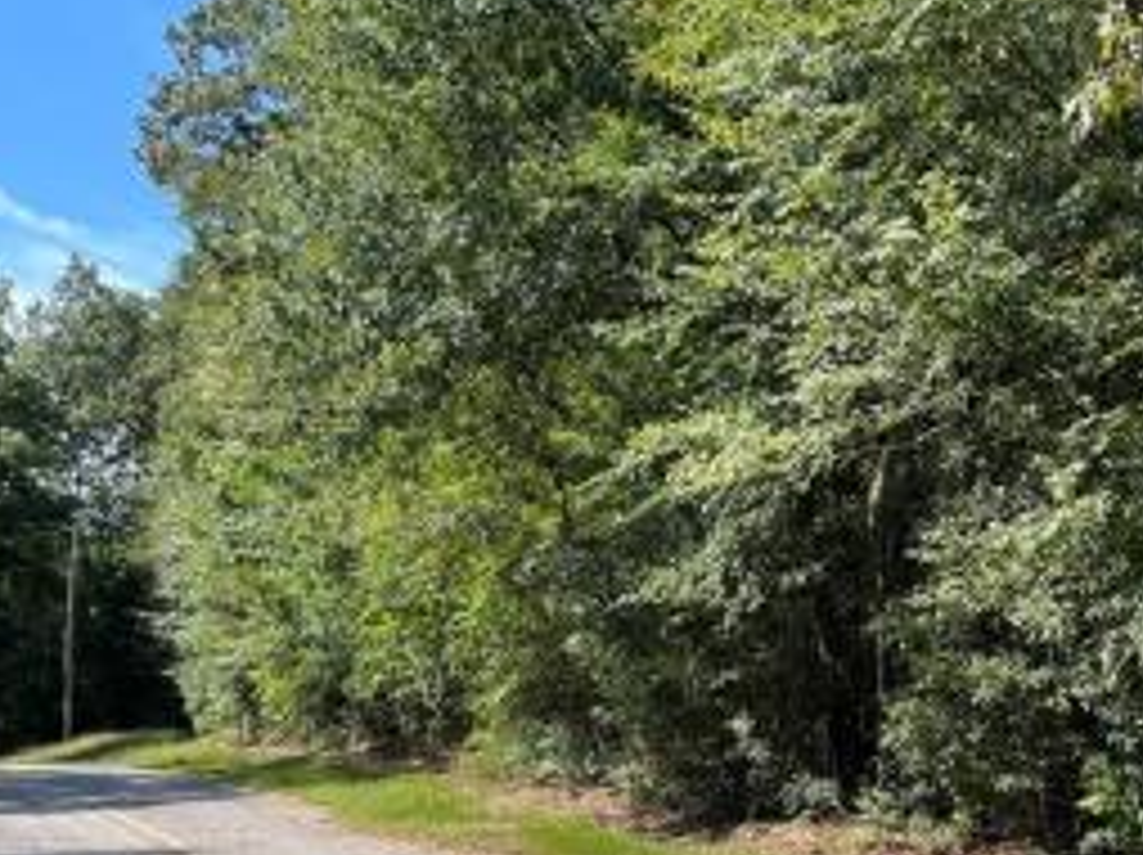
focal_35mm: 41
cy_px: 603
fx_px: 1353
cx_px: 846
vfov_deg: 34.6
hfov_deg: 44.4
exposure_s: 1/1199
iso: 50
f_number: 1.6
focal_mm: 5.1
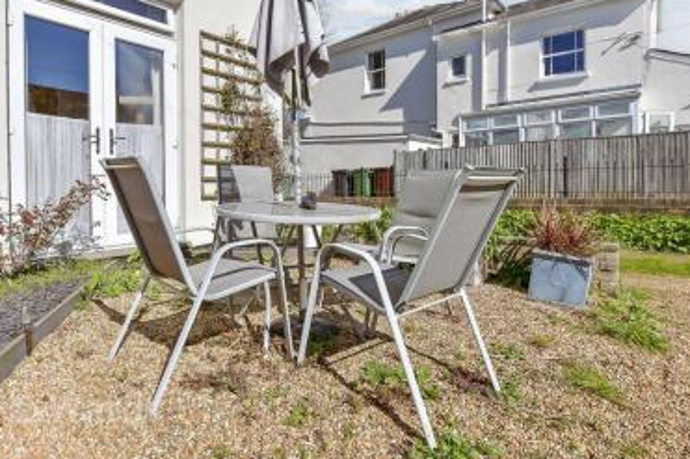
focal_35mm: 32
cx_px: 297
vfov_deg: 41.0
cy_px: 207
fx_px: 613
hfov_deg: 58.5
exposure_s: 1/640
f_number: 8
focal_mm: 17
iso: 160
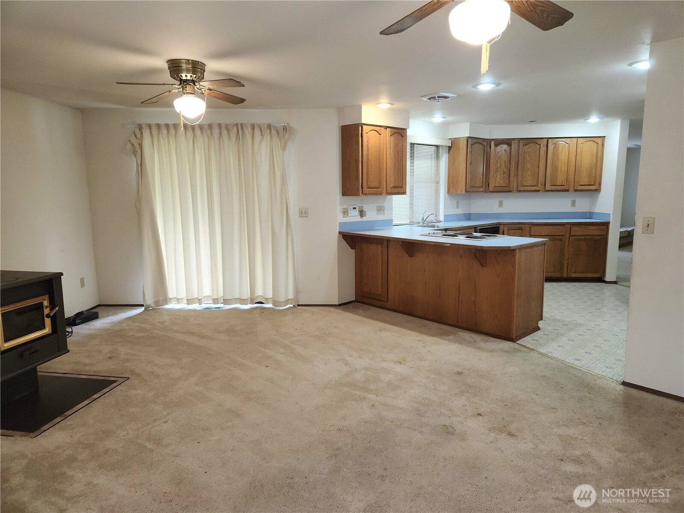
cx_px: 342
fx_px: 454
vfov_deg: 58.9
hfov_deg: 73.9
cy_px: 256
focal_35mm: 23
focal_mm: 5.4
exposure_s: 1/60.2
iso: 125
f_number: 1.8
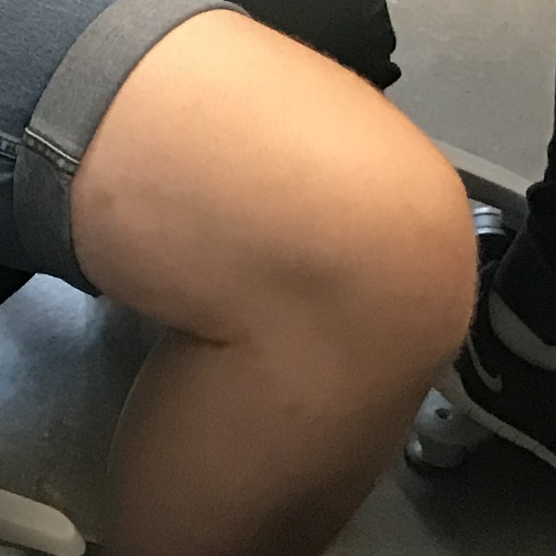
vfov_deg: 11.3
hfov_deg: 10.6
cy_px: -357
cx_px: -668
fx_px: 2653
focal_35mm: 146
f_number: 1.8
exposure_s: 1/17
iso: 80
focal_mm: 3.99
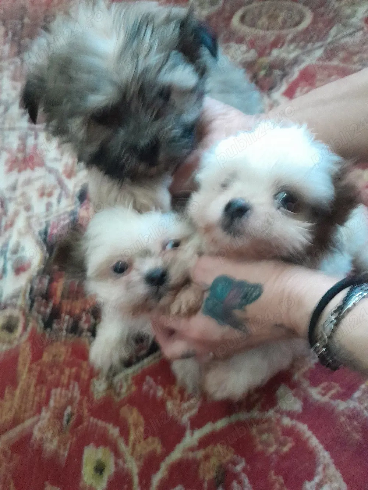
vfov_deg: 67.3
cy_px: 245
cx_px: 184
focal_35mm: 26
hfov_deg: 53.1
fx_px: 368
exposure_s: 1/20
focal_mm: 3.98
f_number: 1.8
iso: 800
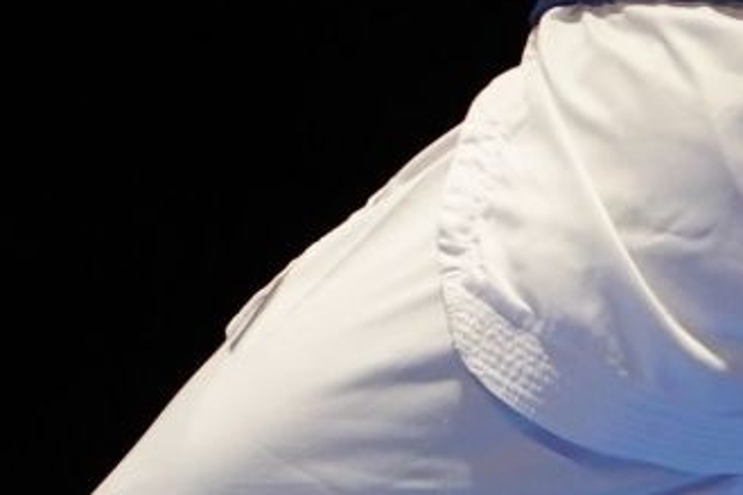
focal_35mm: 886
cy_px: -427
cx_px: -411
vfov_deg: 1.5
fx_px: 18276
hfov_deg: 2.3
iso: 1600
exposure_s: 1/1000
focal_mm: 108
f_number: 2.8
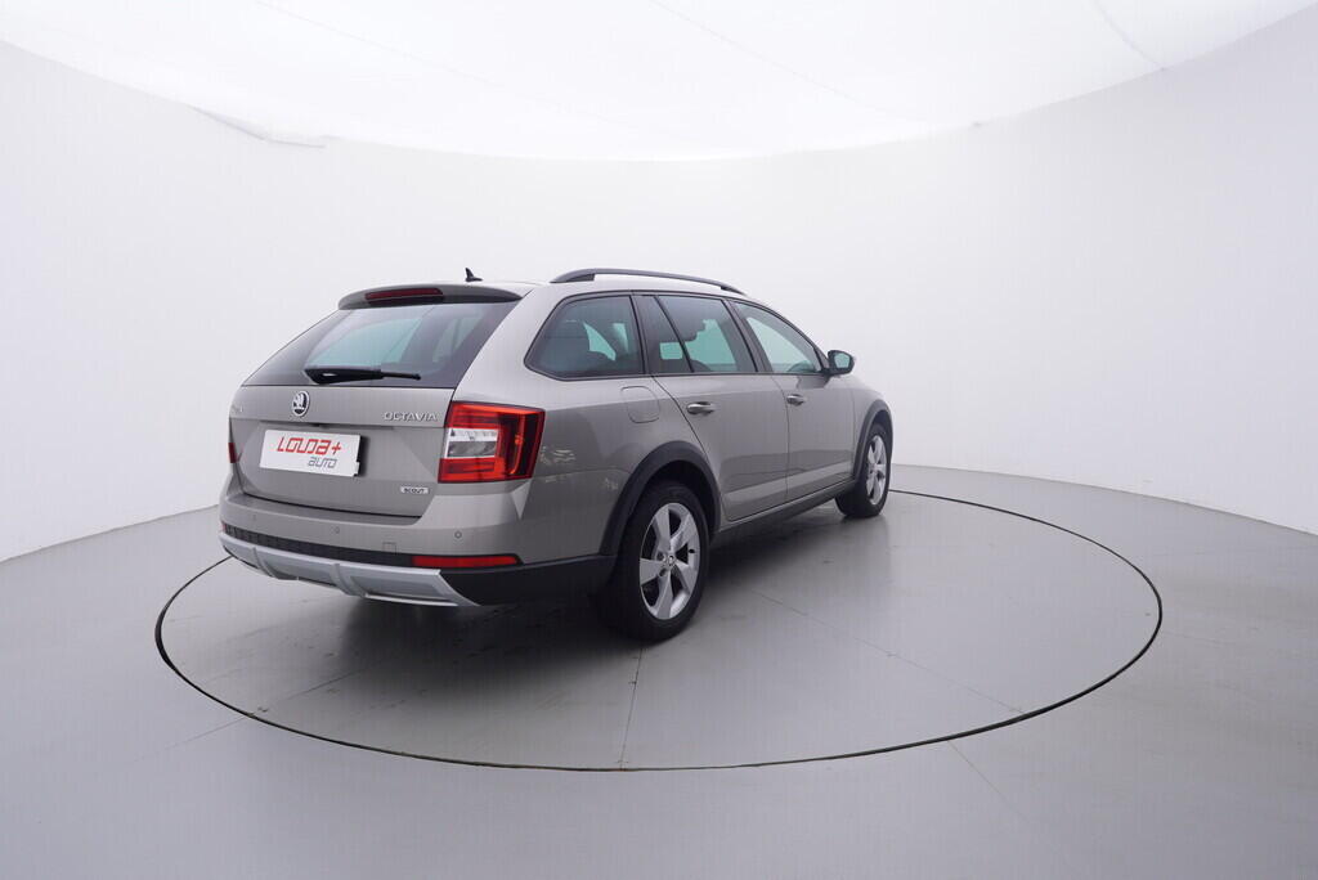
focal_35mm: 22
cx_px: 659
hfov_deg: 77.3
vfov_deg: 56.2
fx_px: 824
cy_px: 440
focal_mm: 15
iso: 200
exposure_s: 1/80
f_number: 5
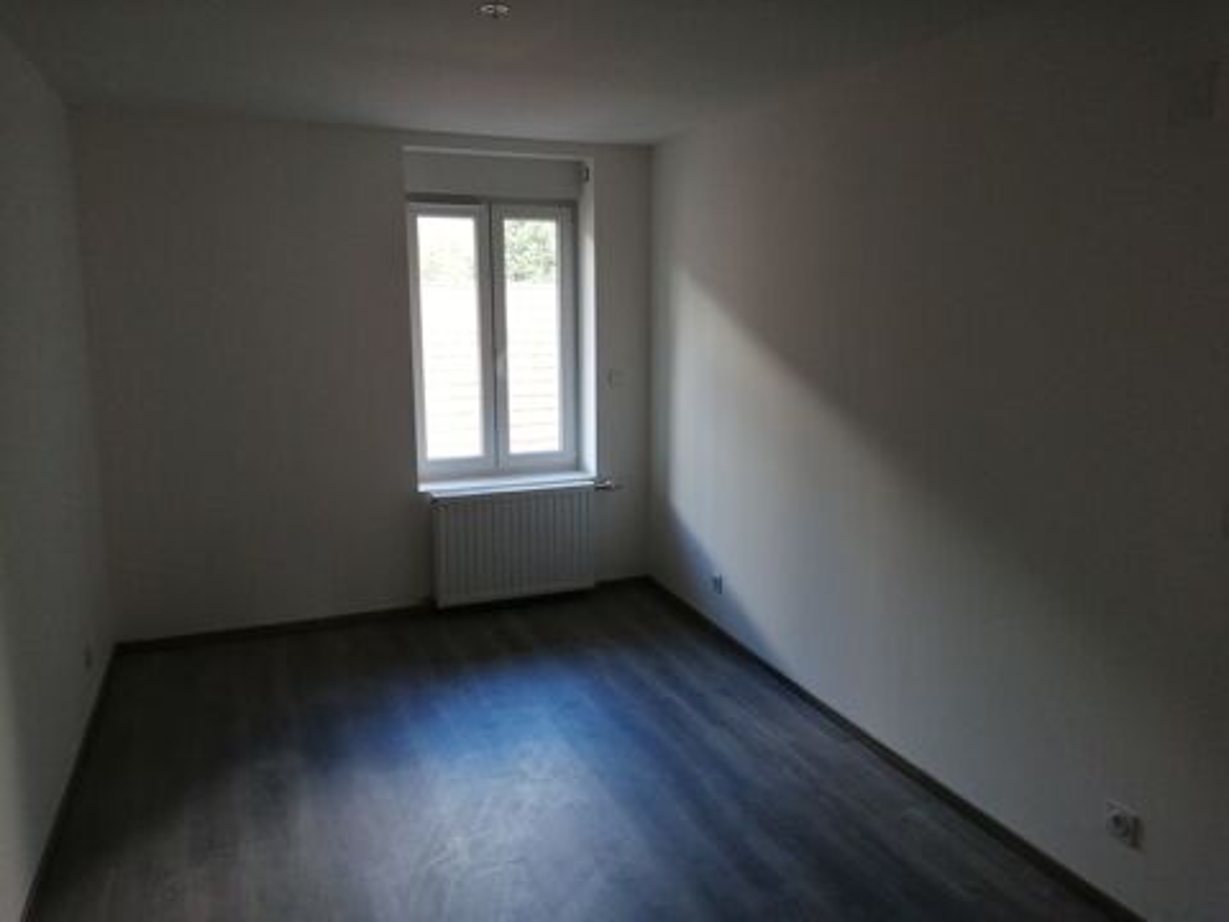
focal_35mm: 26
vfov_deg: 53.1
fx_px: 923
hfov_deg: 67.3
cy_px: 461
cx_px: 614
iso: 80
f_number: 1.8
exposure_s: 1/50
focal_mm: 3.6
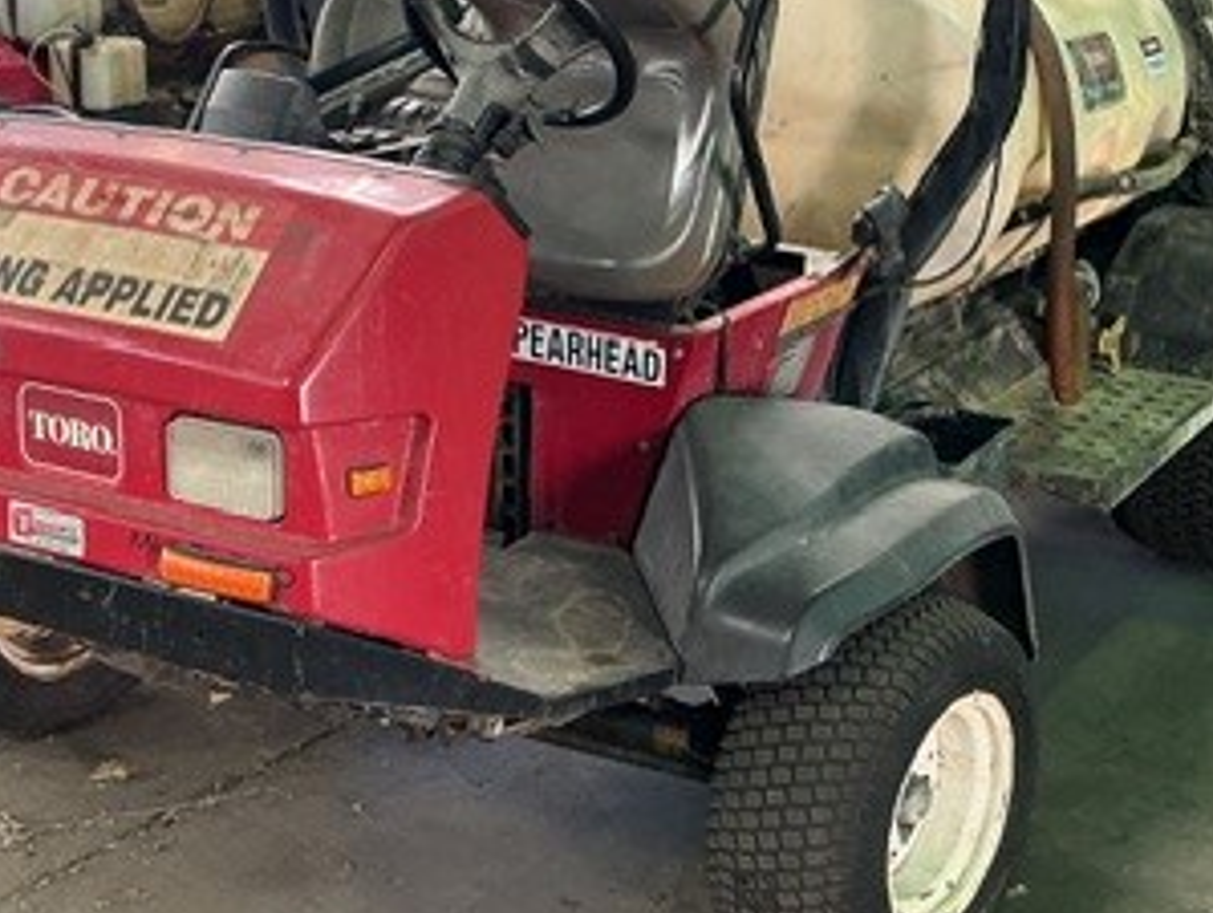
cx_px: 803
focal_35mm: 62
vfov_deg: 23.4
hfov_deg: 30.9
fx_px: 2175
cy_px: 183
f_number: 1.8
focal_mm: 3
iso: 80
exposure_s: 1/50
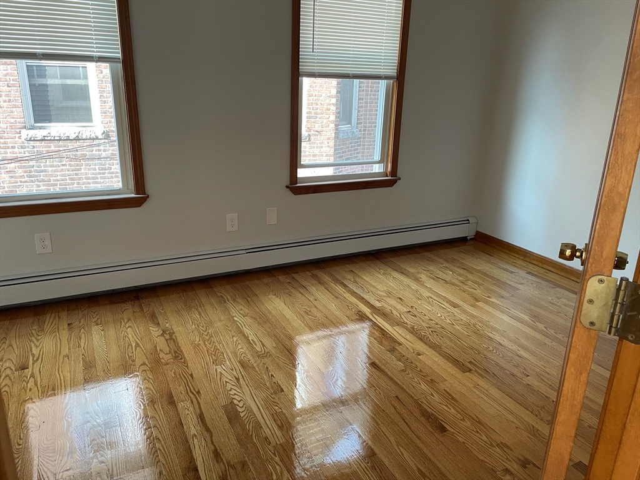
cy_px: 240
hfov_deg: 67.3
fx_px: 481
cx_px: 320
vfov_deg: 53.1
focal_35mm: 26
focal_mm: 4.2
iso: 125
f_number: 1.6
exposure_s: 1/60
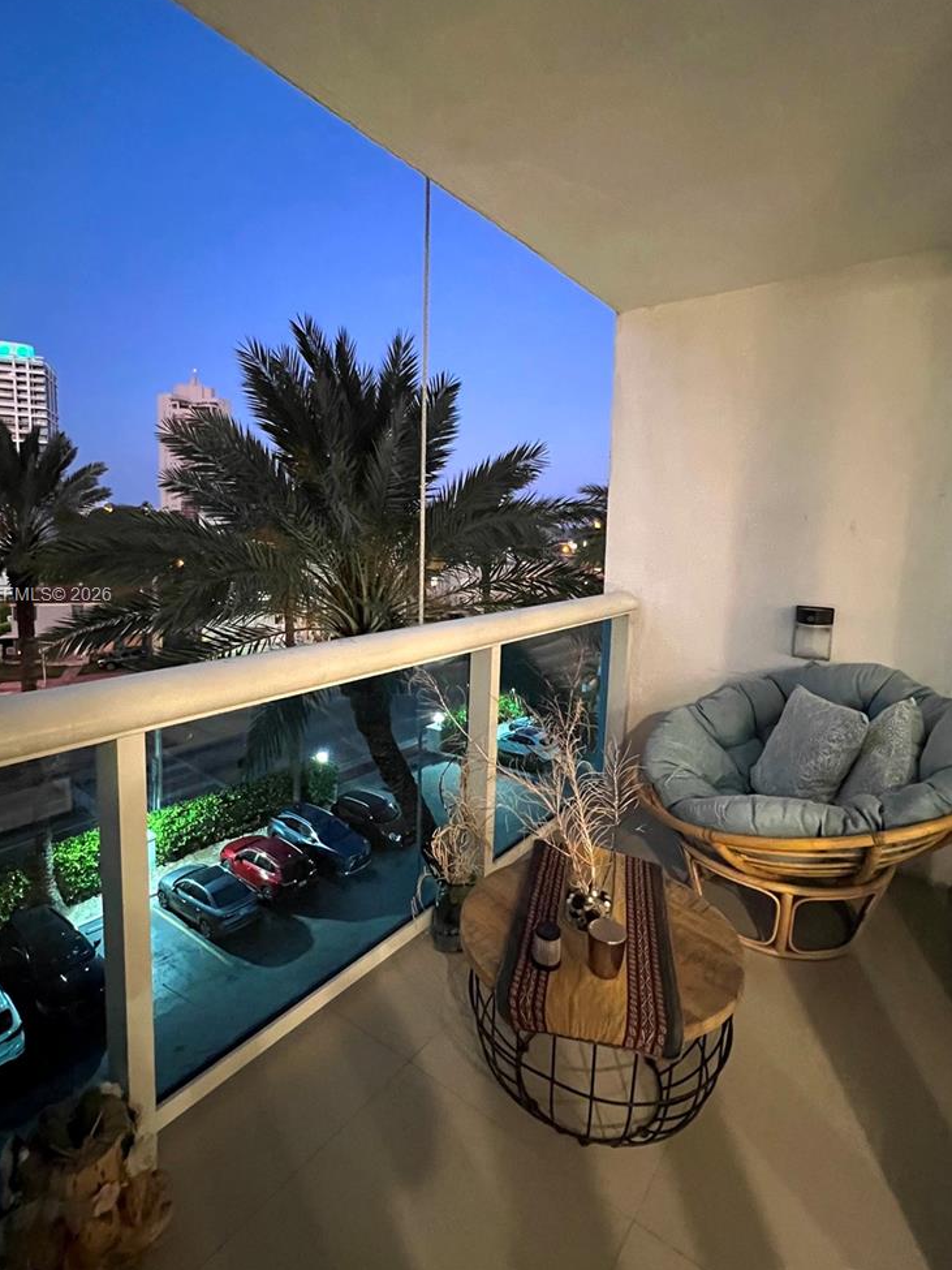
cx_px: 457
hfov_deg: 78.1
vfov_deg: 94.4
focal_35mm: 16
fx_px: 587
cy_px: 597
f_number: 1.8
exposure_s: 1/30
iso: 1250
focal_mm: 1.57
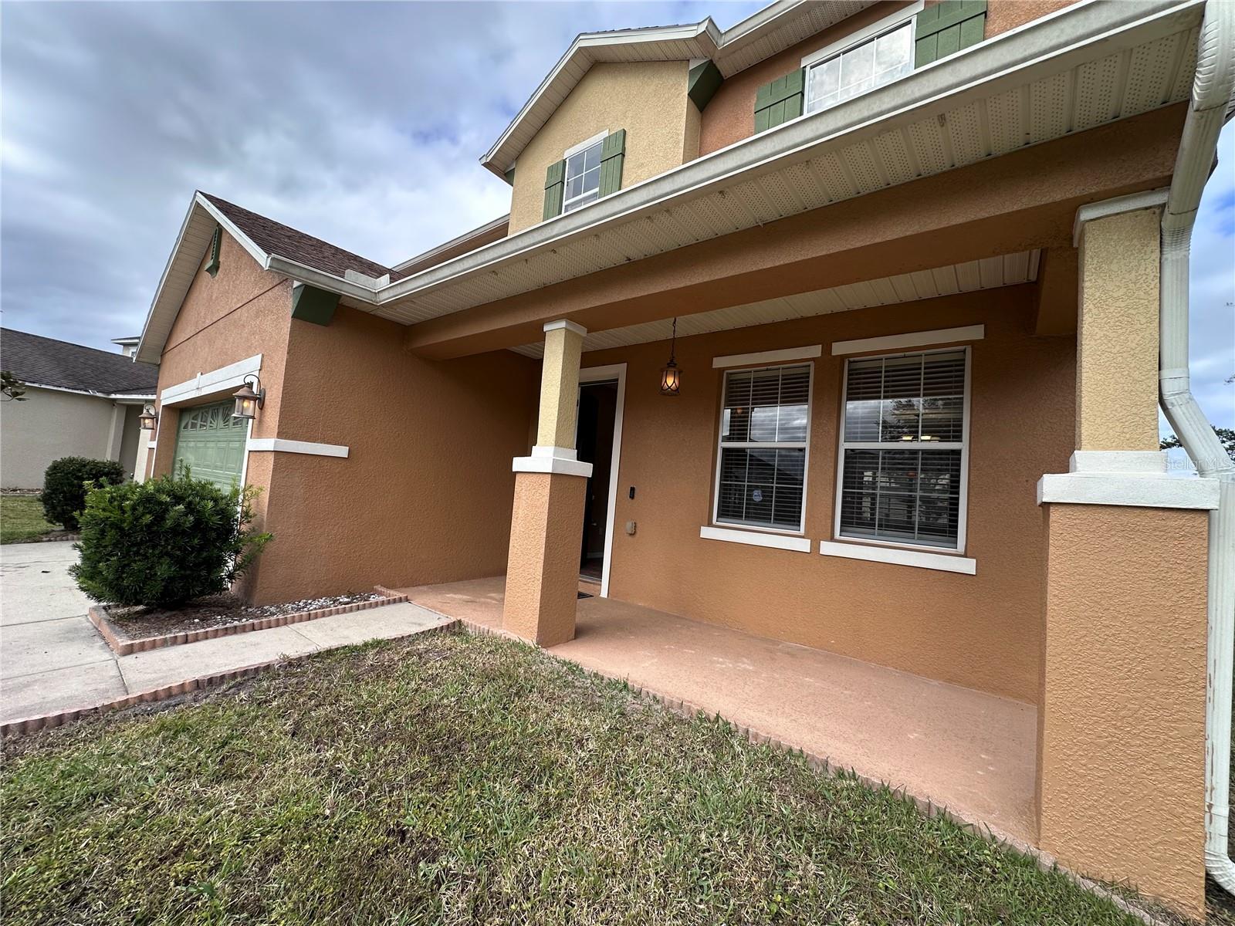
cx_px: 618
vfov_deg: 85.7
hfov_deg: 102.1
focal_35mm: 14
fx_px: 499
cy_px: 463
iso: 40
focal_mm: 2.22
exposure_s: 1/575
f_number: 2.2
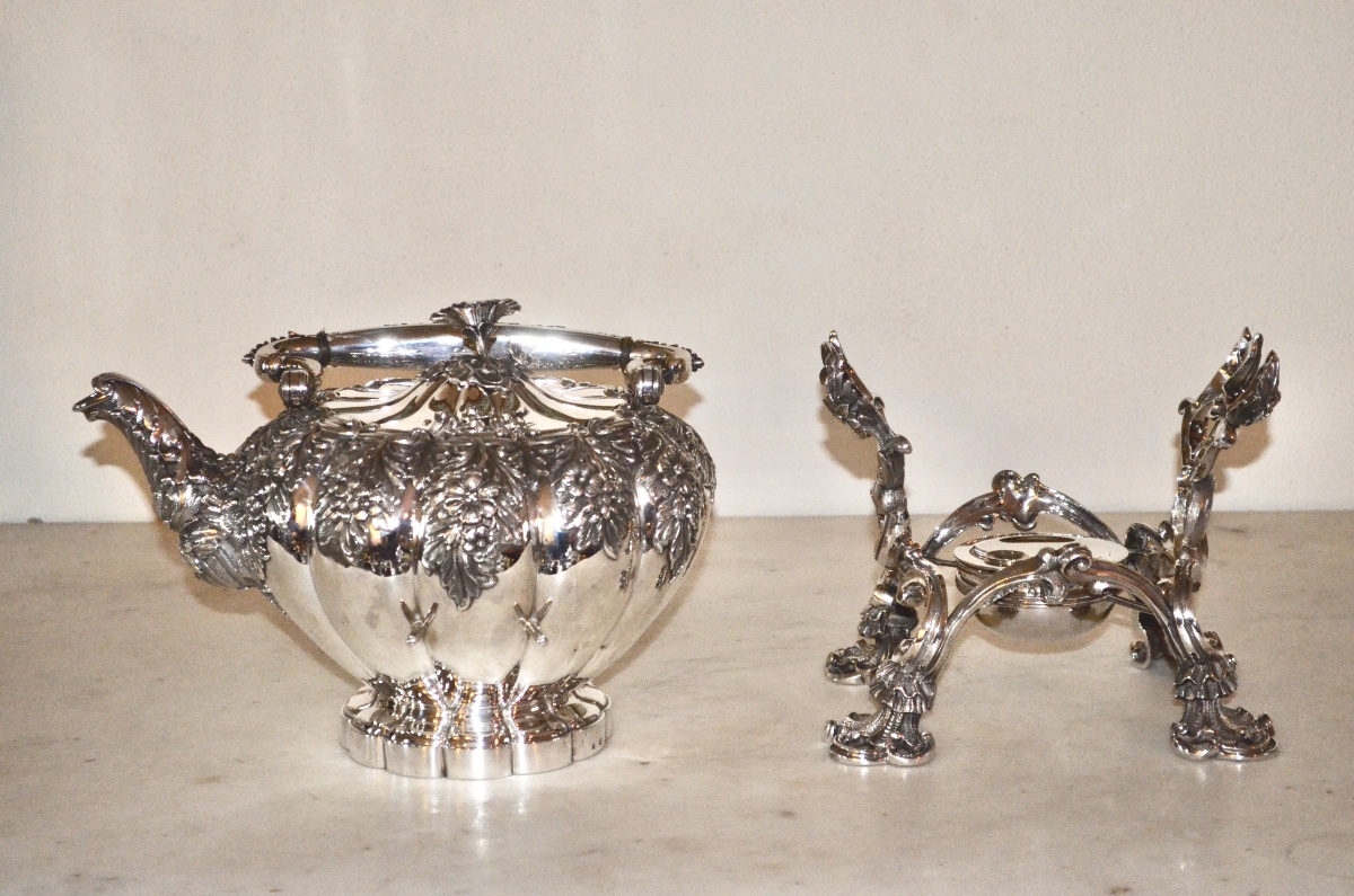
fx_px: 3097
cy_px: 448
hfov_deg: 24.7
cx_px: 677
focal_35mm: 82
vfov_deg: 16.5
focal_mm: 55
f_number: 5.6
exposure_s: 1/60
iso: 3200
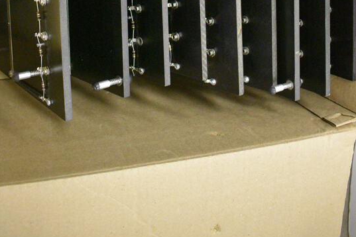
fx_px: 504
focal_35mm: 51
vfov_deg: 23.8
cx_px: 180
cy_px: -56
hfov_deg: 38.9
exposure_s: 1/125
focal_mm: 20
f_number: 3.5
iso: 5600
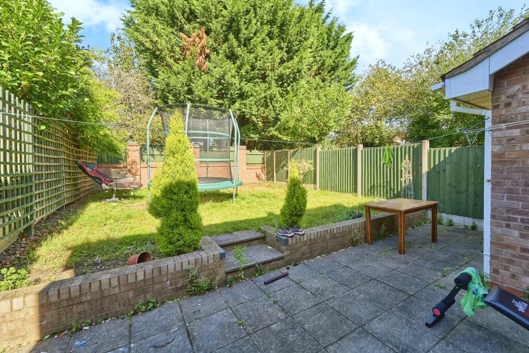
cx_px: 264
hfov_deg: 104.2
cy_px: 176
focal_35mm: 14
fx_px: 206
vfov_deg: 81.2
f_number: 8
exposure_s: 1/640
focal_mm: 14
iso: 200
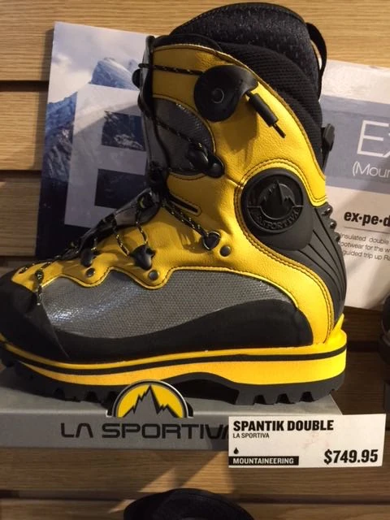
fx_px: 436
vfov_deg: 61.7
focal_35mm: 29
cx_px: 195
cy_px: 260
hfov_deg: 48.2
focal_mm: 4.15
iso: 100
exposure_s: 1/15
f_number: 2.2
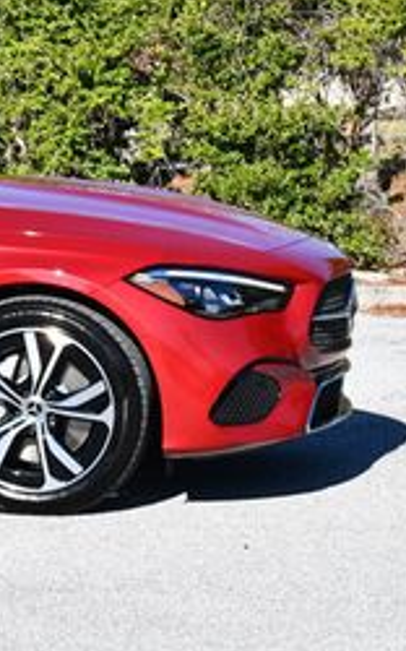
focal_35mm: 183
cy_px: 107
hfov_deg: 7.0
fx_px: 3244
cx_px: -338
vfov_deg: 11.4
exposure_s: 1/250
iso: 125
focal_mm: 35
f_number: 8
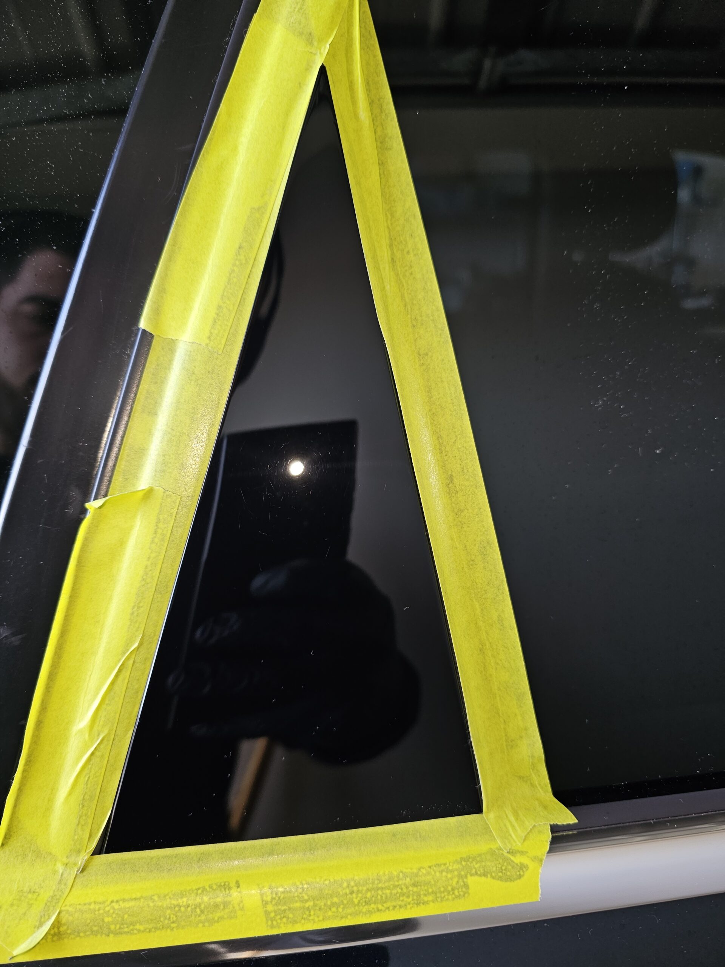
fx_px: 642
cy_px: 484
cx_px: 362
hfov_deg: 58.9
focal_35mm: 23
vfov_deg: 73.9
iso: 100
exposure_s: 1/33
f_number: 1.7
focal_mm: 6.3
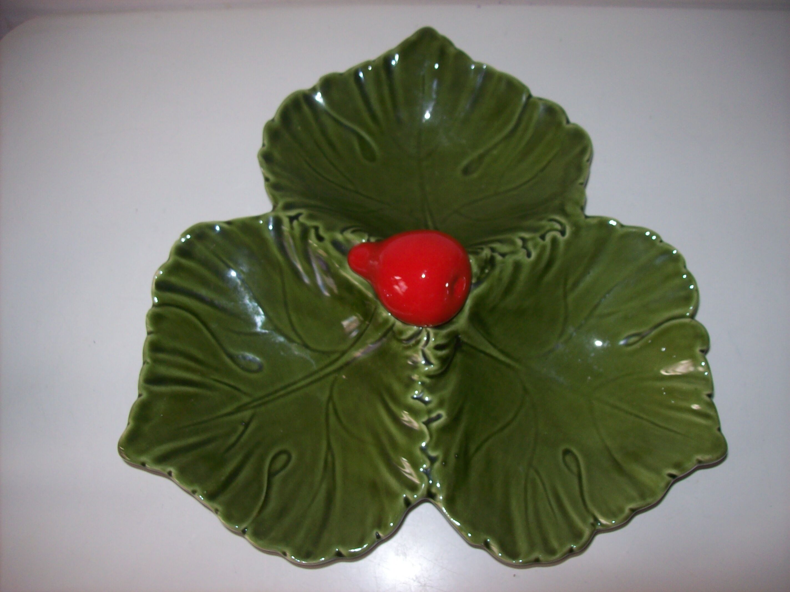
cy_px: 296
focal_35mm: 36
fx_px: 821
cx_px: 395
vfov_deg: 39.6
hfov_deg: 51.4
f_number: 2.7
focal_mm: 6
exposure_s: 1/64
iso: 80
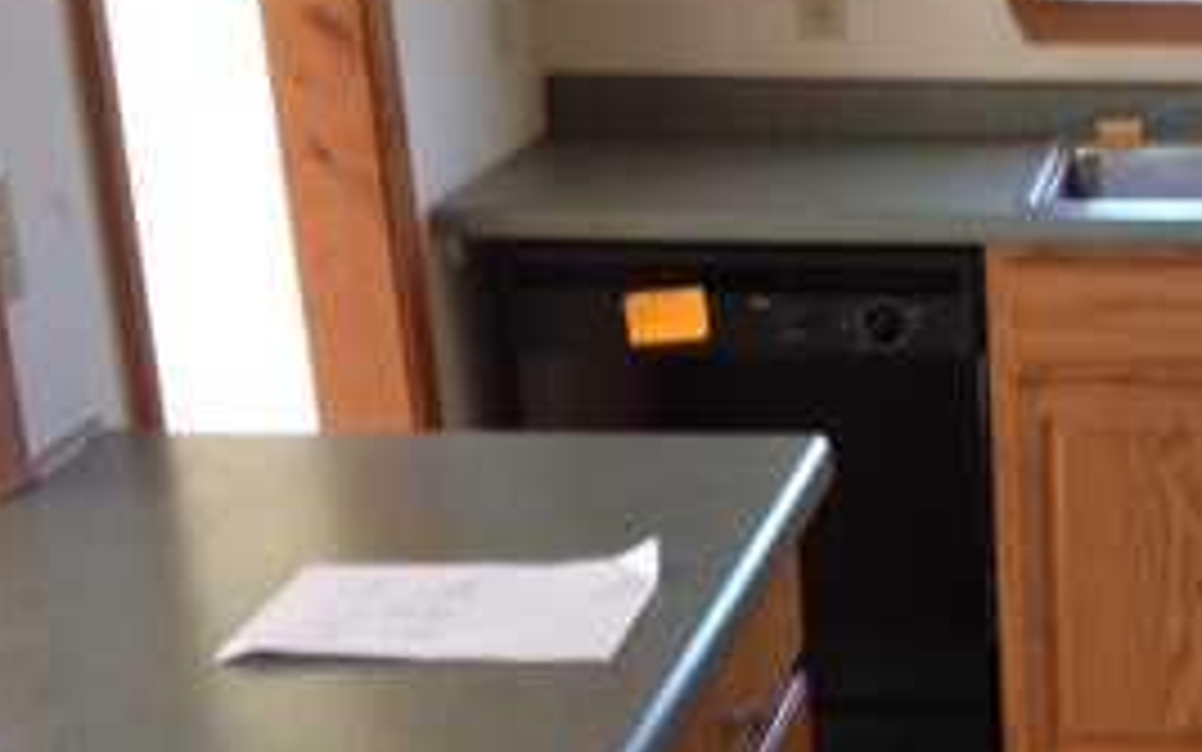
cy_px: 725
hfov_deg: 21.9
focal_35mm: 89
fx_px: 2916
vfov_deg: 14.5
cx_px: 1346
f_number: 2.4
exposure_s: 1/20
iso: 50
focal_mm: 4.28
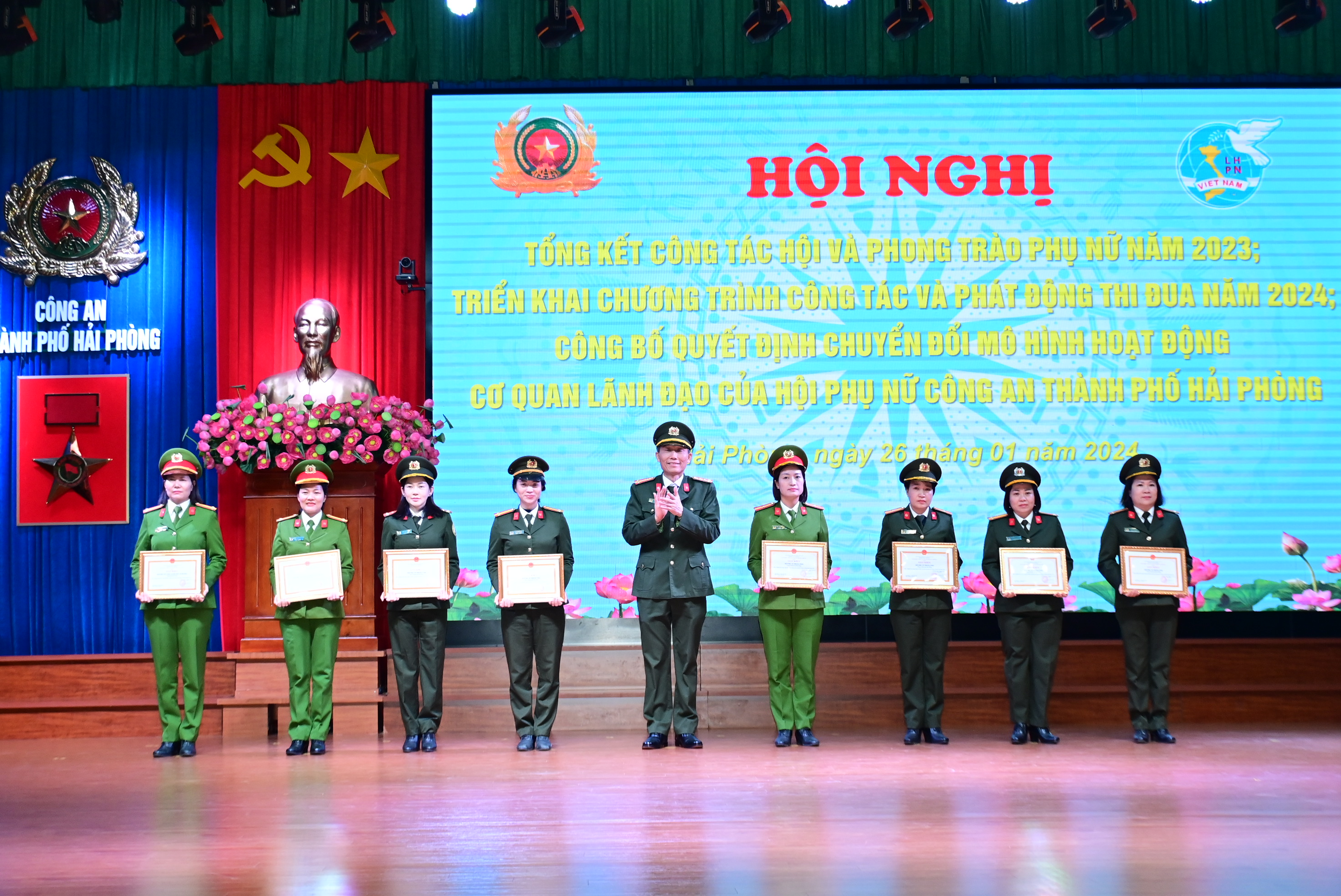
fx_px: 1901
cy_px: 448
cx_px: 670
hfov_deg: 38.9
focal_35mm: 51
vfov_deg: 26.5
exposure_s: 1/200
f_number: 4.5
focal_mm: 34
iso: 1250
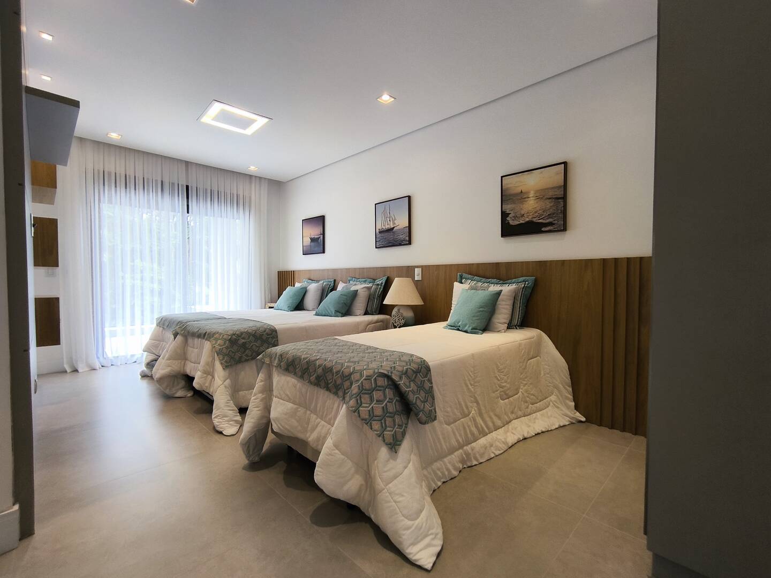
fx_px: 356
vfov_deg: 78.1
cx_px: 386
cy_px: 289
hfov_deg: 94.5
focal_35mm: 16
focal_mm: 1.65
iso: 64
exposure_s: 1/60
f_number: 2.2
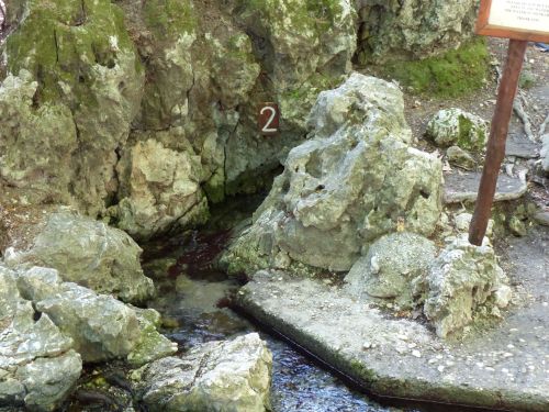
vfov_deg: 34.3
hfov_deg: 44.8
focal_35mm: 42
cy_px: 206
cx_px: 274
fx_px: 666
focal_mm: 7.6
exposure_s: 1/30
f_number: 2.8
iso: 400
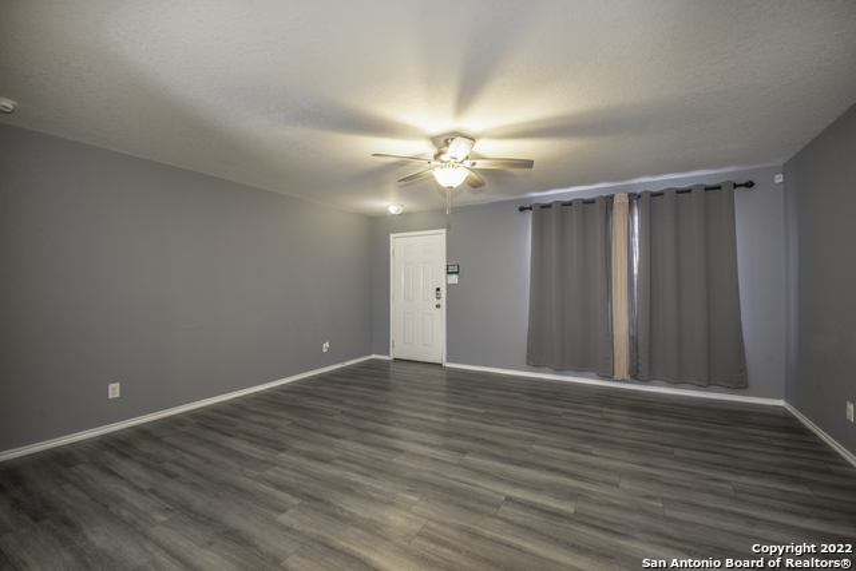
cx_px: 428
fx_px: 357
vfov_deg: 77.4
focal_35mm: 15
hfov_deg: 100.4
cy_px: 286
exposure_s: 1/60
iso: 320
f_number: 8
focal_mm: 15
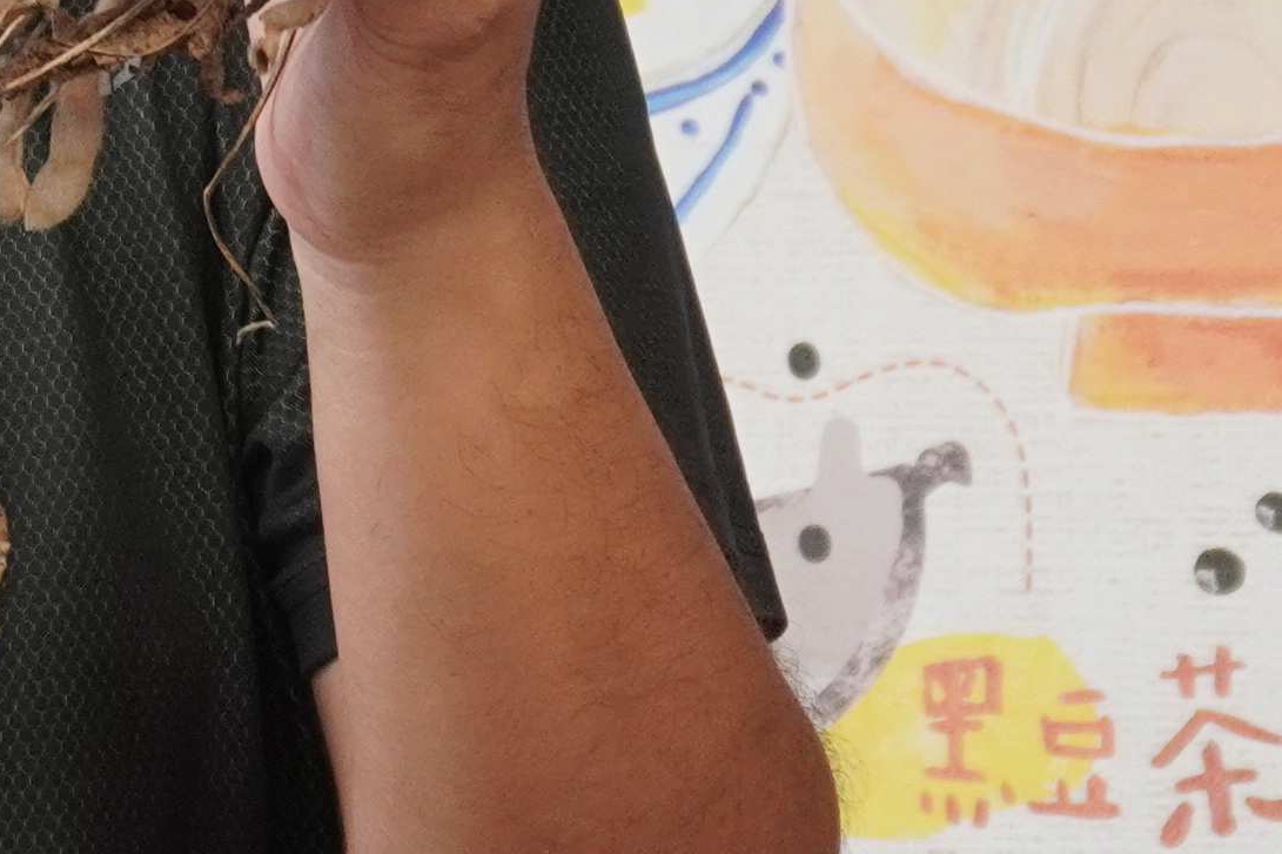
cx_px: -175
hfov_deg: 9.1
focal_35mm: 223
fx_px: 7931
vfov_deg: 6.2
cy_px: 46
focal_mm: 27
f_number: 5.6
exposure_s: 1/320
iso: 800
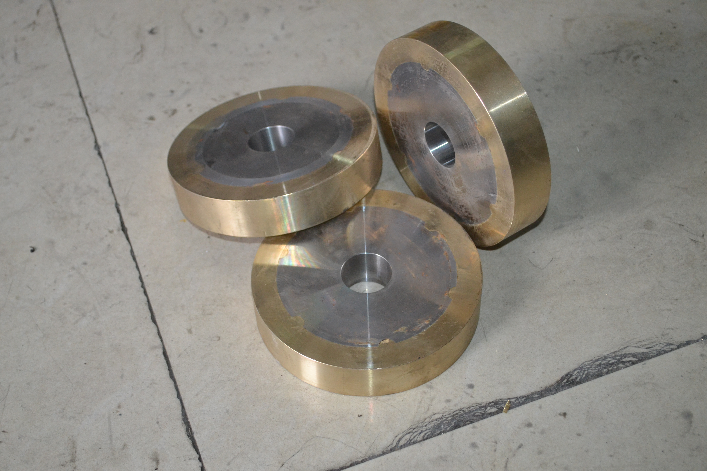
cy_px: 236
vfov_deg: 25.8
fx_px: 1031
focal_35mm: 52
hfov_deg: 37.9
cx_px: 354
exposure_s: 1/60
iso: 1800
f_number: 5
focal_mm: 35
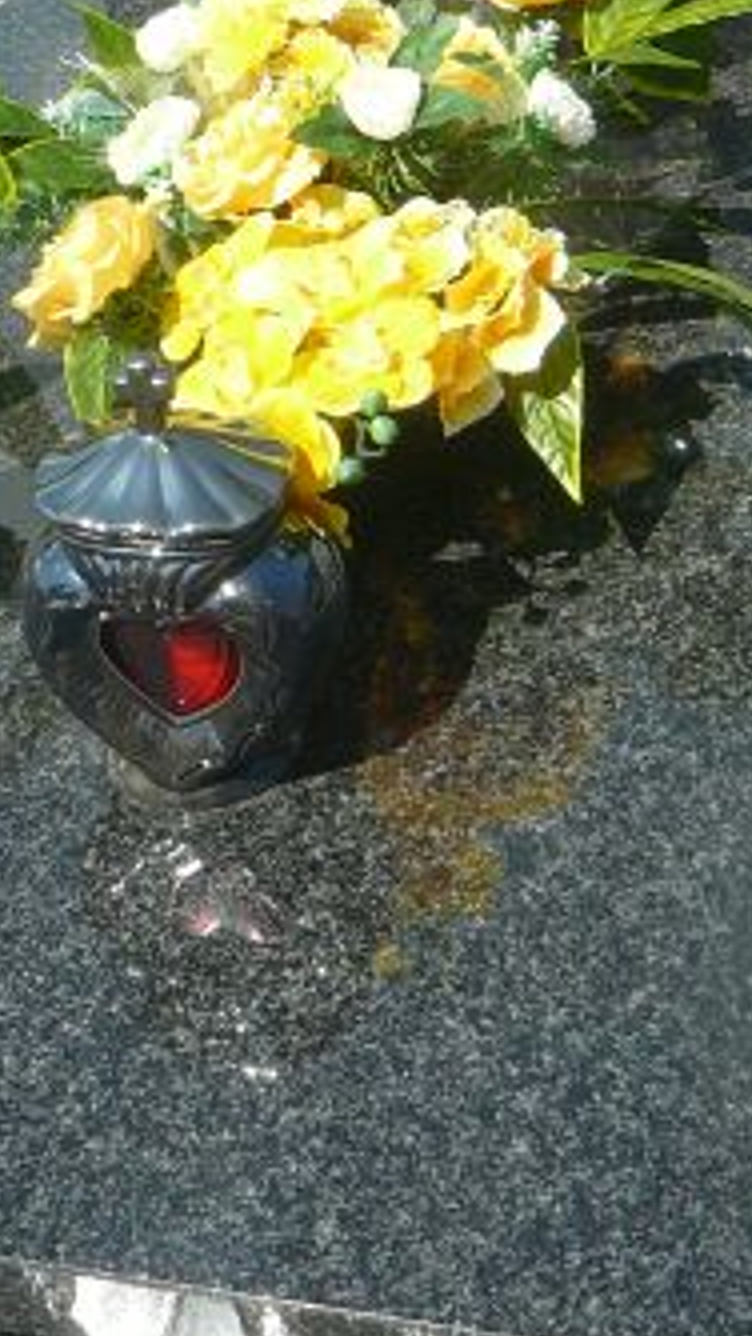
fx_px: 2586
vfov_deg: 27.8
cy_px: 100
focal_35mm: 73
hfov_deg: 16.5
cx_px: 248
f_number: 5
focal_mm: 5.2
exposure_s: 1/400
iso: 80
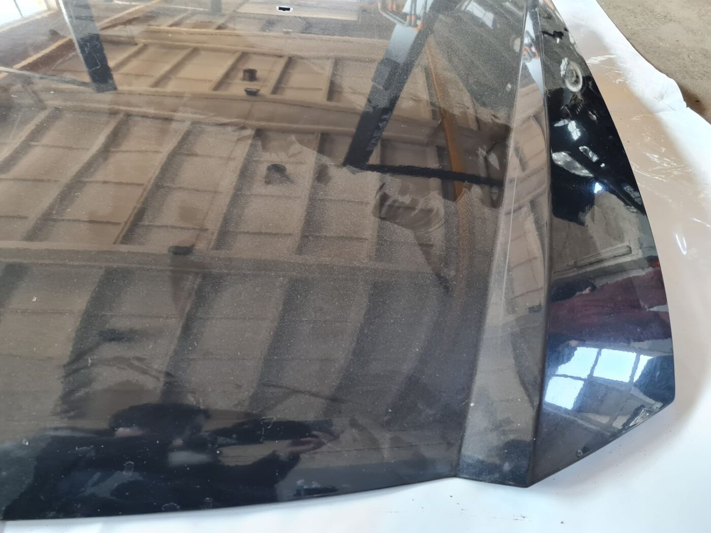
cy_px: 266
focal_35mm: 26
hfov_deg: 67.3
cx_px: 356
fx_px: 534
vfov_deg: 53.1
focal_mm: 5.4
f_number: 1.8
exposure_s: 1/50
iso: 200
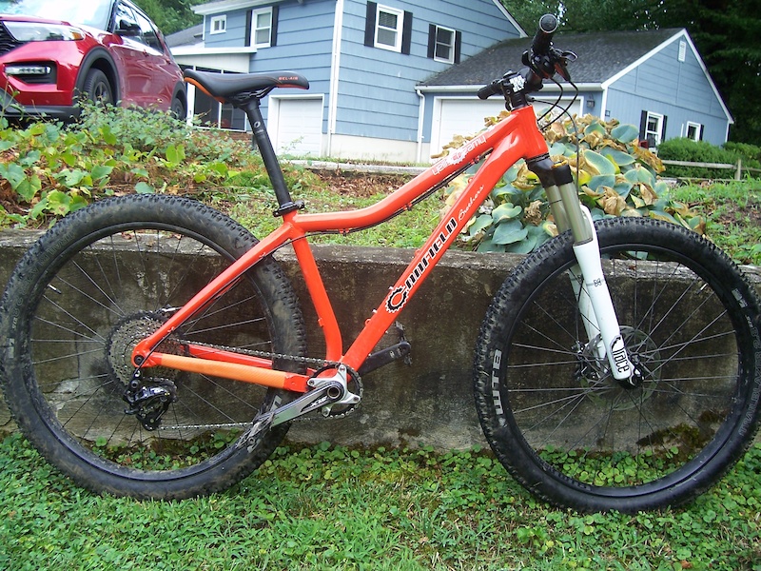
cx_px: 380
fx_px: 747
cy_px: 286
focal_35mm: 34
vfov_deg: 41.8
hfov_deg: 54.0
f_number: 2.7
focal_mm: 5.6
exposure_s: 1/125
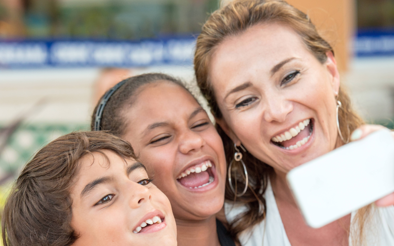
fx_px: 1632
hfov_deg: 13.8
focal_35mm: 152
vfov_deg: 8.6
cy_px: 147
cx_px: 246
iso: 1600
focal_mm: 116
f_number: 5.6
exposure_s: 1/400
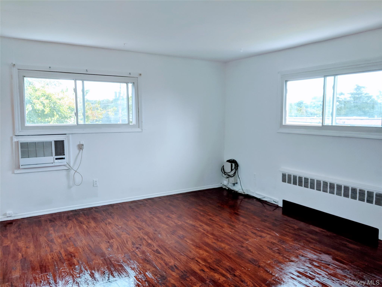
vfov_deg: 51.4
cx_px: 191
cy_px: 144
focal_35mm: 27
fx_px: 298
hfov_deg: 65.3
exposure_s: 1/149
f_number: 1.8
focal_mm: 4.44
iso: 64
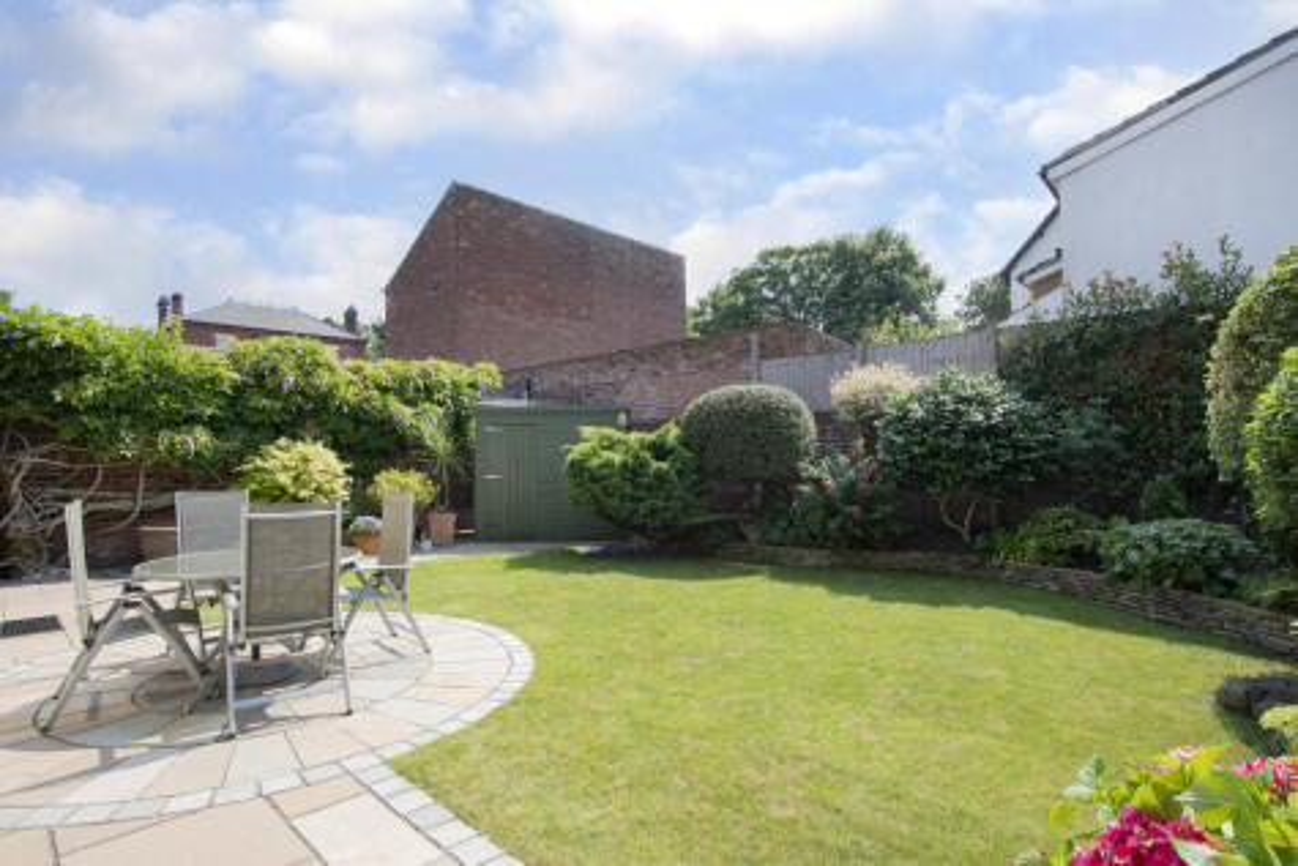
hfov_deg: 100.4
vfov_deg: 77.4
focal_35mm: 15
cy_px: 433
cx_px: 649
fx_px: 541
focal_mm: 10
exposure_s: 1/60
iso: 100
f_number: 8
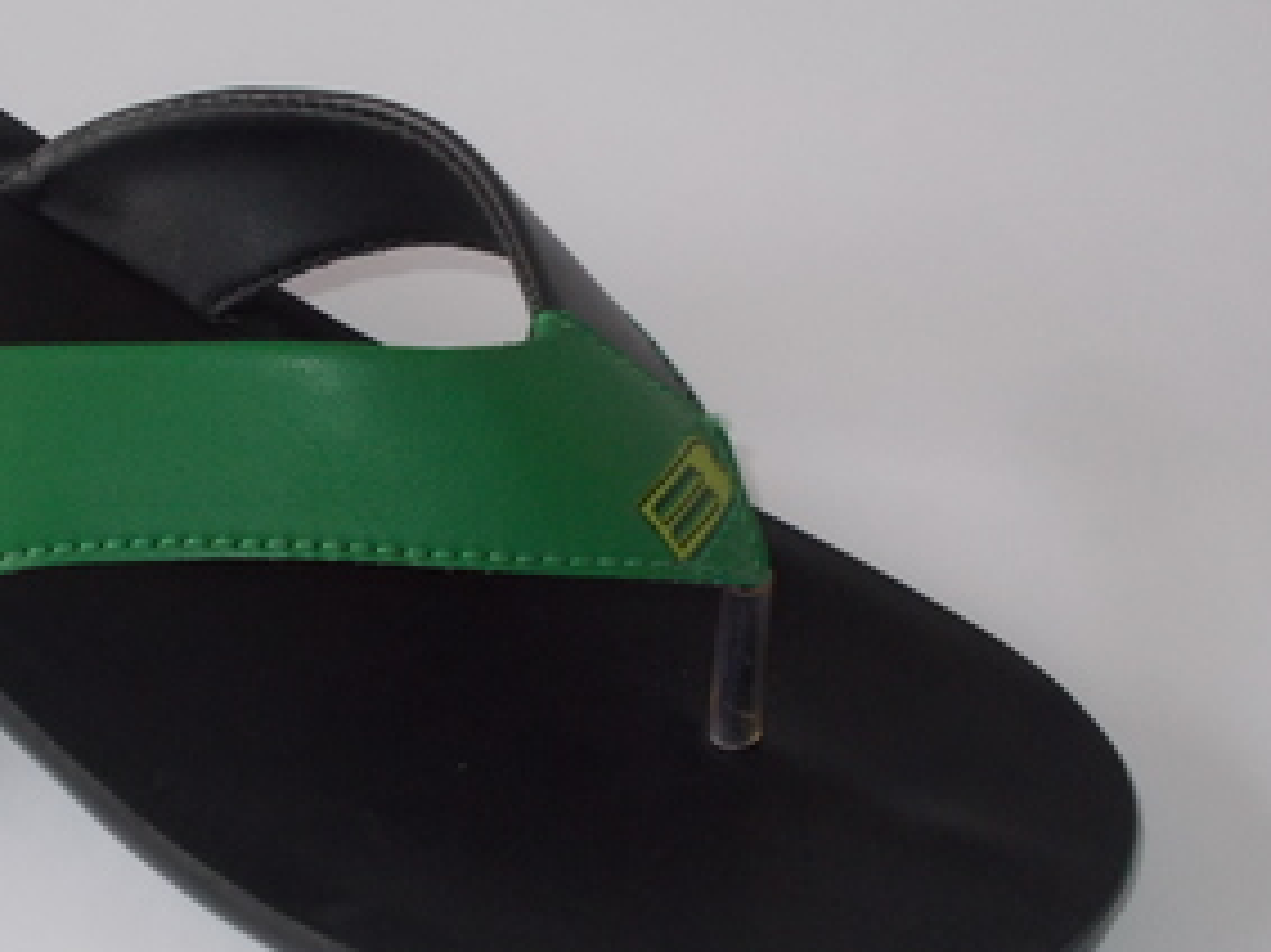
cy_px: 460
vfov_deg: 21.3
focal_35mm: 69
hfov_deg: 27.7
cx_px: 287
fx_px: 2532
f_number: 3.9
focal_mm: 6.9
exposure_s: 1/30
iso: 200
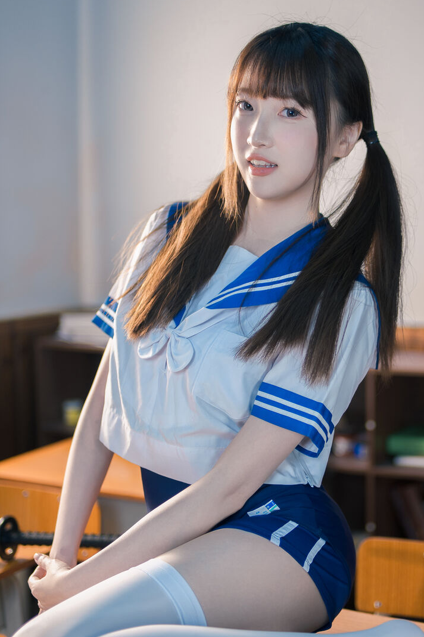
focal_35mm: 59
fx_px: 1042
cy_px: 314
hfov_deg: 22.8
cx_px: 300
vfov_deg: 33.9
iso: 100
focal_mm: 35
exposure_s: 1/320
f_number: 1.4
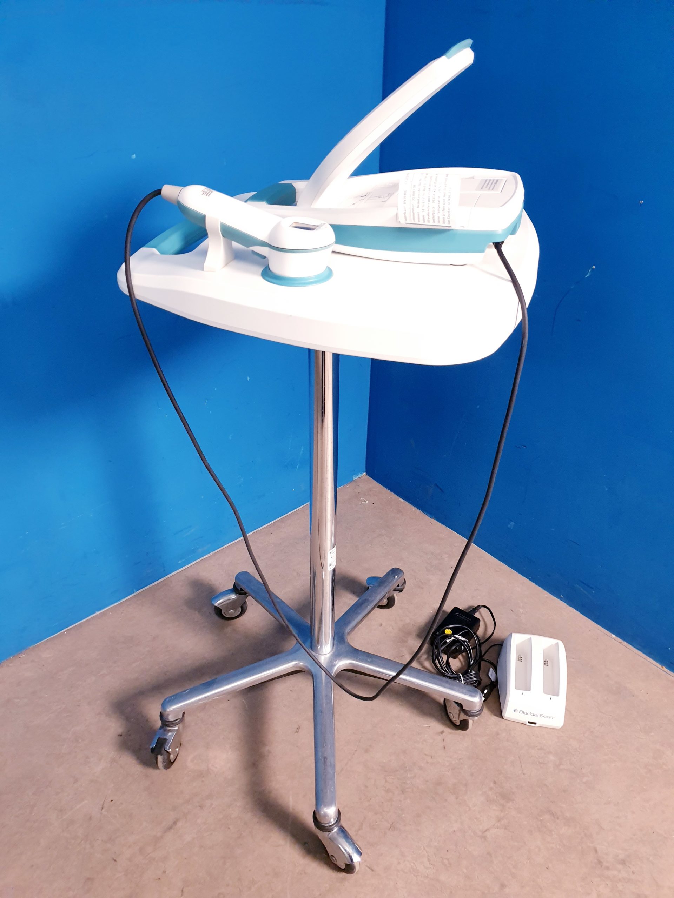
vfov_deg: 67.3
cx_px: 337
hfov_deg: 53.1
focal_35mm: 26
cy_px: 449
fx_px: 675
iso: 250
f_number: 1.5
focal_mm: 4.3
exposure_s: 1/50
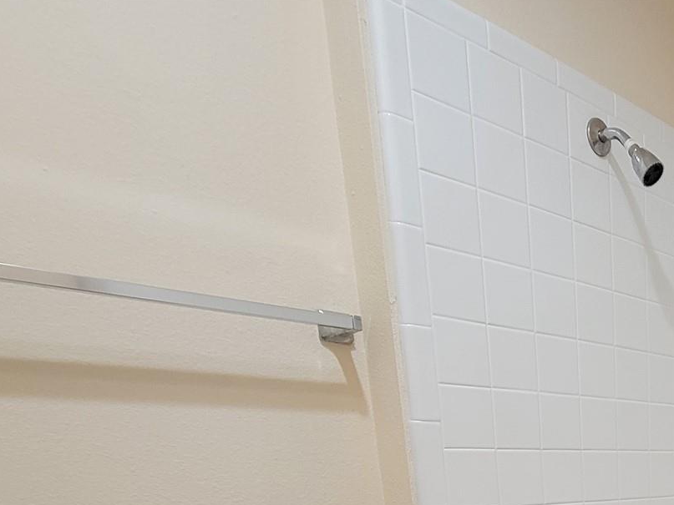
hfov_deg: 45.5
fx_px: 642
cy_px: 636
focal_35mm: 33
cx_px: 692
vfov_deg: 33.2
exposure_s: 1/60
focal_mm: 2.2
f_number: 2.2
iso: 200
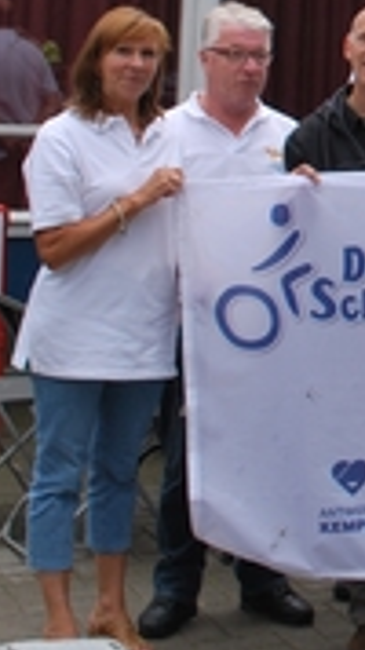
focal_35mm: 106
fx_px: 1826
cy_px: -20
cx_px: 774
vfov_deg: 19.5
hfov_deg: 10.3
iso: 100
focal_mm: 20
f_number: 7.1
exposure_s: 1/200
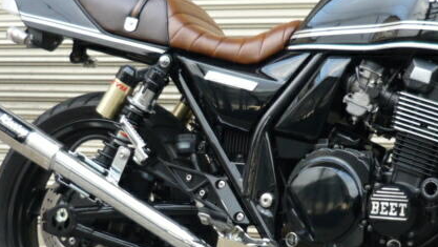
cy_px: 165
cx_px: 249
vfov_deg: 11.9
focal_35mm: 102
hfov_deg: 20.9
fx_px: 1185
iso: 100
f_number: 2.9
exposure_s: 1/40
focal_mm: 6.3
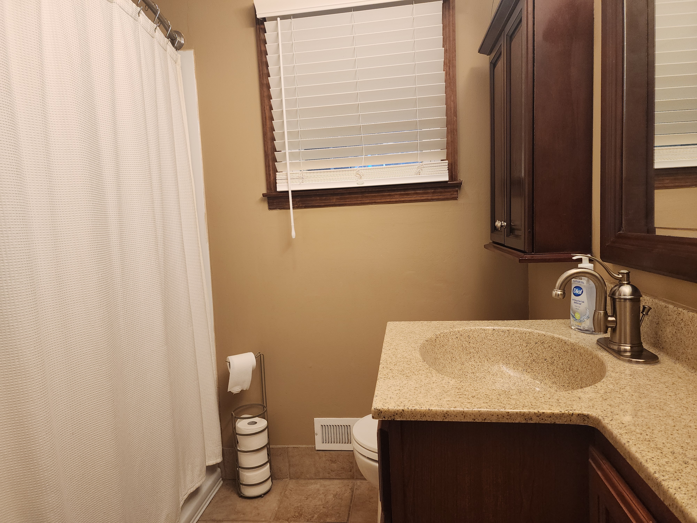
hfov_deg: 73.9
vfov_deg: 58.9
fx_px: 463
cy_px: 262
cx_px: 348
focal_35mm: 23
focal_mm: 6.4
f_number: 1.8
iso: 160
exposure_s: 1/120
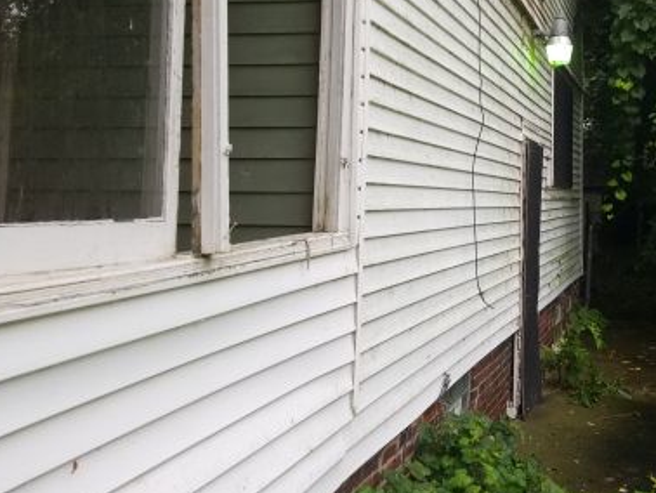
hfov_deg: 40.9
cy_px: 116
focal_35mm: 44
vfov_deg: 32.2
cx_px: 535
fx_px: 834
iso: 50
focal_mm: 4.3
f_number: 1.7
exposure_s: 1/153
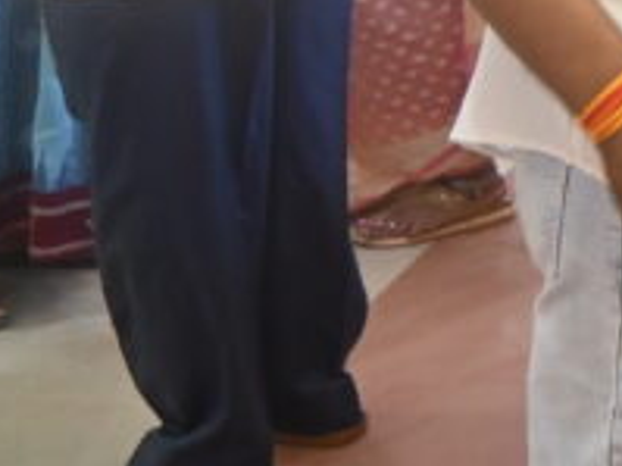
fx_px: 2137
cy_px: -439
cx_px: 1316
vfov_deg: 11.3
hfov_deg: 13.6
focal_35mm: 119
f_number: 3.5
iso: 640
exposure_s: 1/25
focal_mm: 16
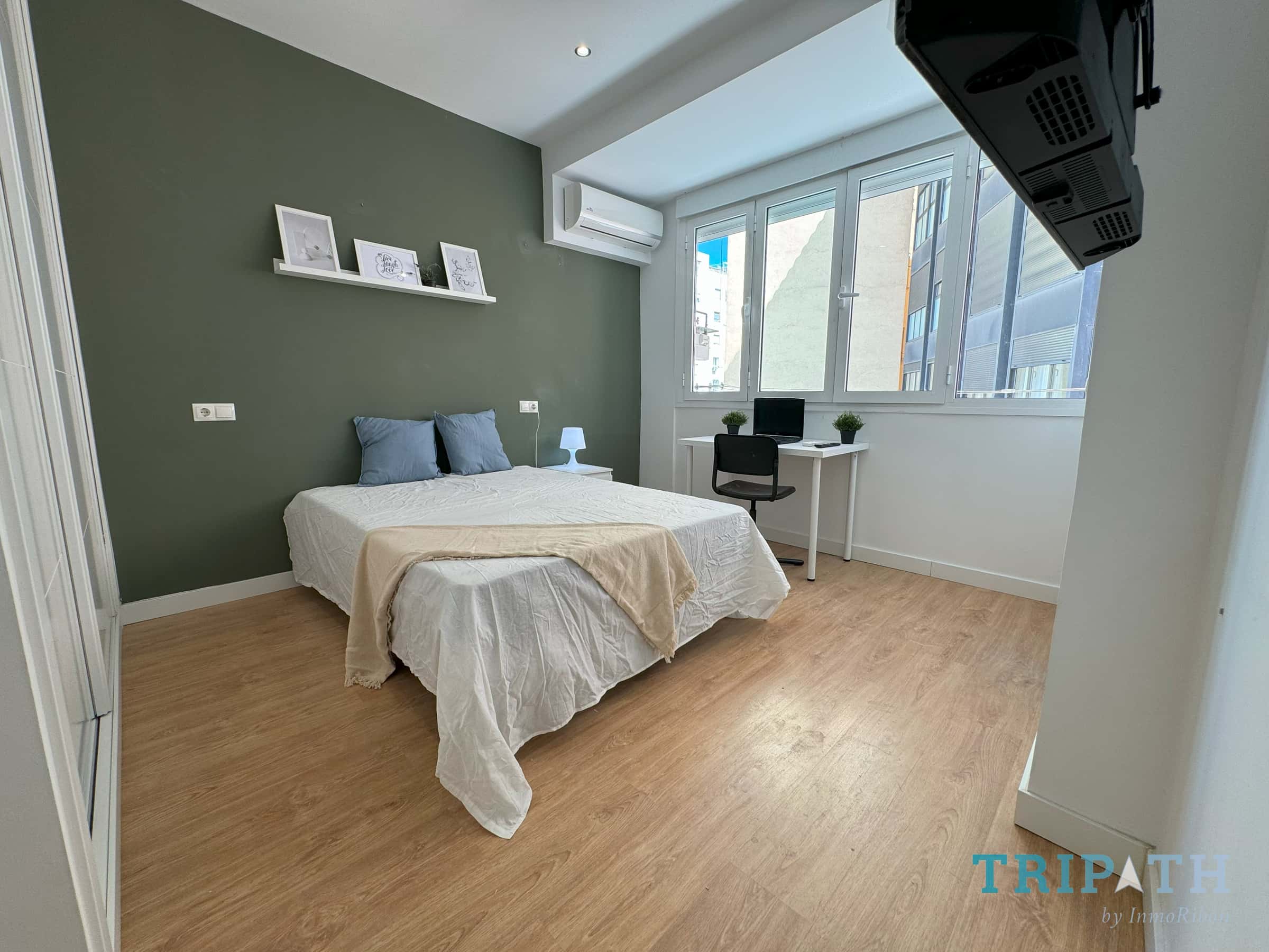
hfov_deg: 102.1
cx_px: 634
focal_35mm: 14
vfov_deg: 85.7
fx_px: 513
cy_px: 476
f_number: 2.2
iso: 40
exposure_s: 1/110
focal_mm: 2.22
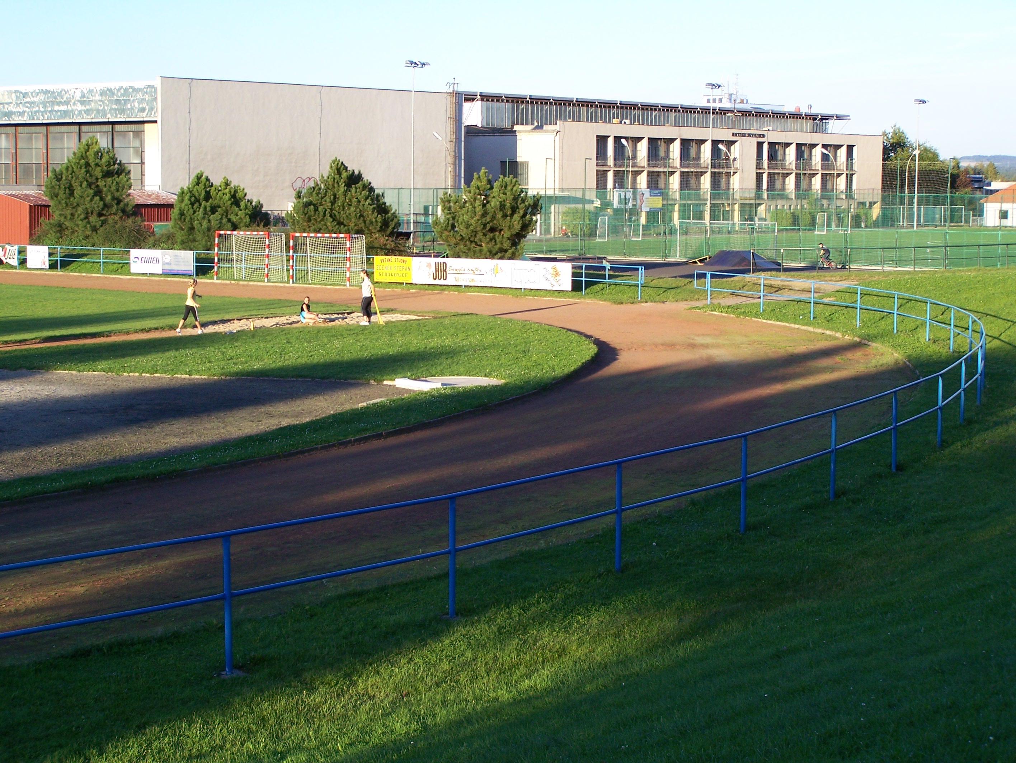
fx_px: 1968
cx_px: 508
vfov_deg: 22.0
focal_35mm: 67
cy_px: 382
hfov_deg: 29.0
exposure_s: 1/320
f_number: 3.2
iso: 80
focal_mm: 11.1
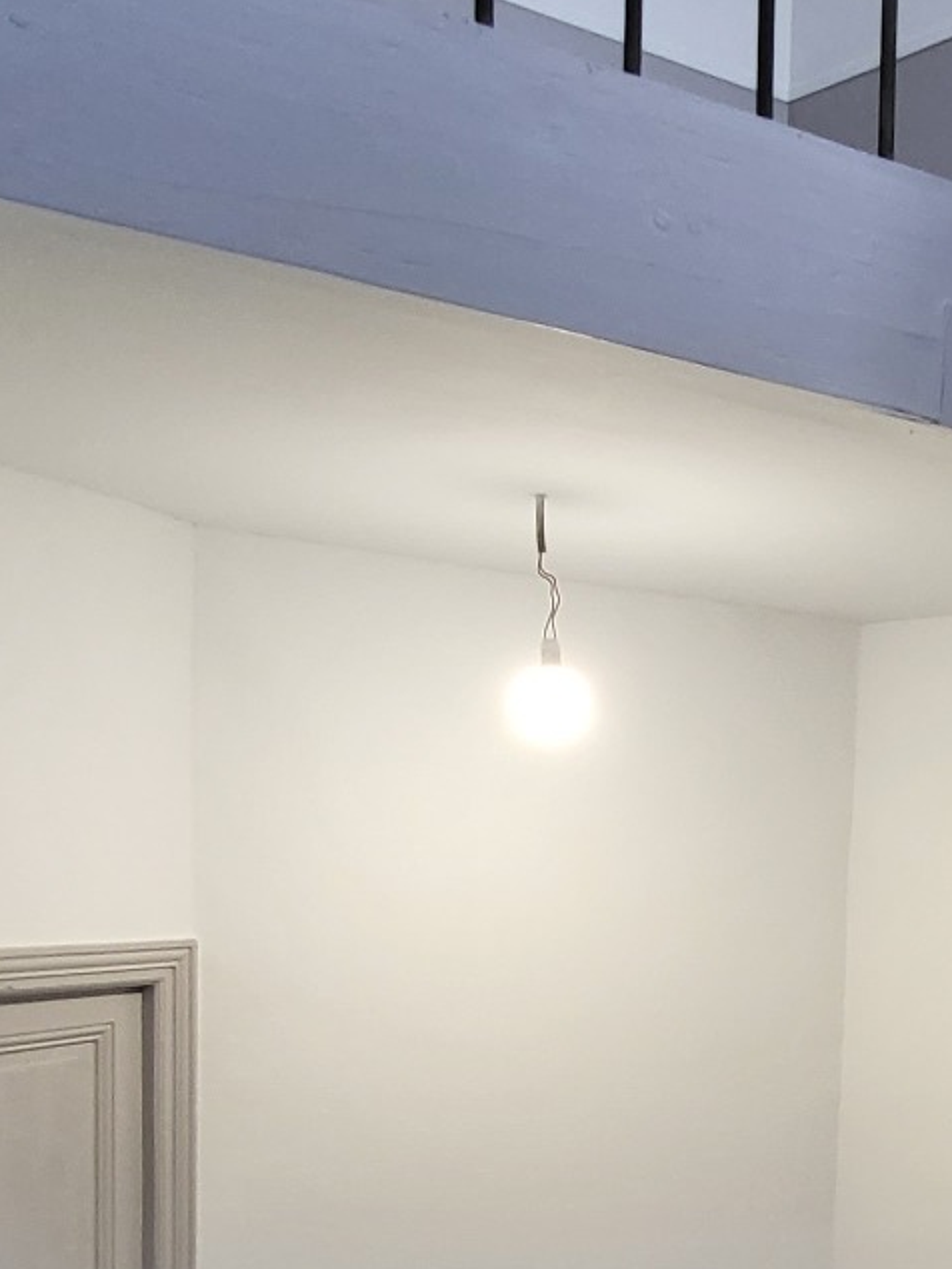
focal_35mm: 41
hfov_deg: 32.5
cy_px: 1003
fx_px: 1502
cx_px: 938
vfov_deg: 43.7
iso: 320
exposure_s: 1/50
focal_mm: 1.74
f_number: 2.2
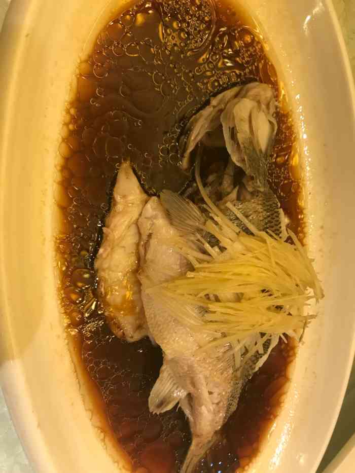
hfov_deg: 49.8
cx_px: 178
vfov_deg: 63.4
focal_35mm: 28
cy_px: 236
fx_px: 383
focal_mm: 3.99
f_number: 1.8
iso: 50
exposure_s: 1/17
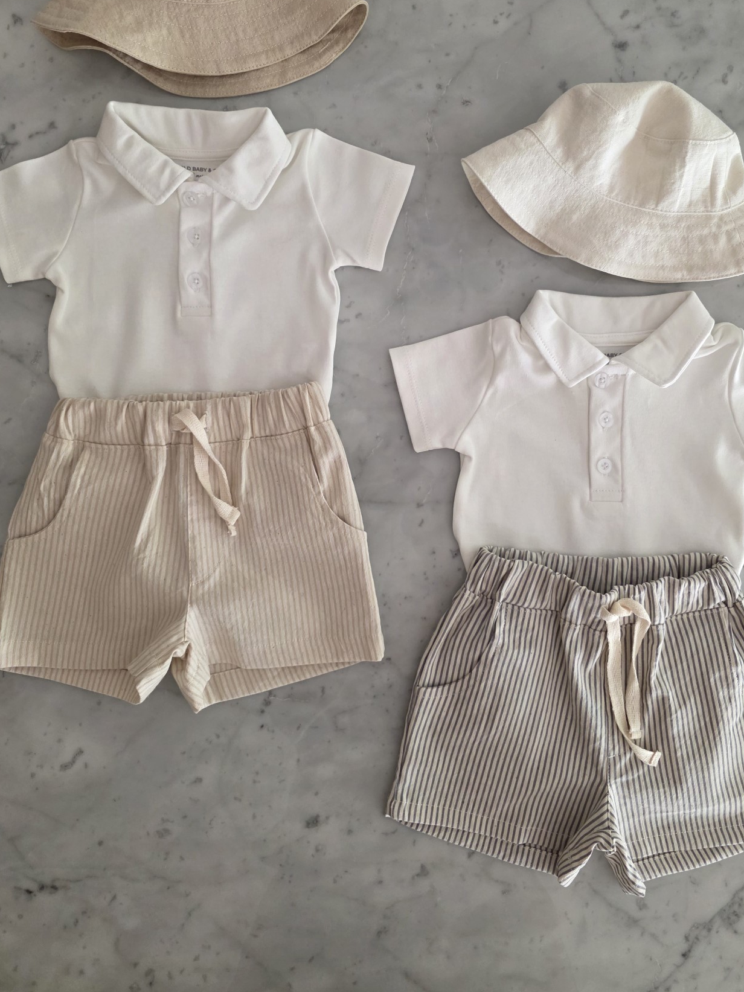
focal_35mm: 28
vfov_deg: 62.8
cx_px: 401
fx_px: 803
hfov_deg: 49.7
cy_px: 392
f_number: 1.7
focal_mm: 6.3
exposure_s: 1/101
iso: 400
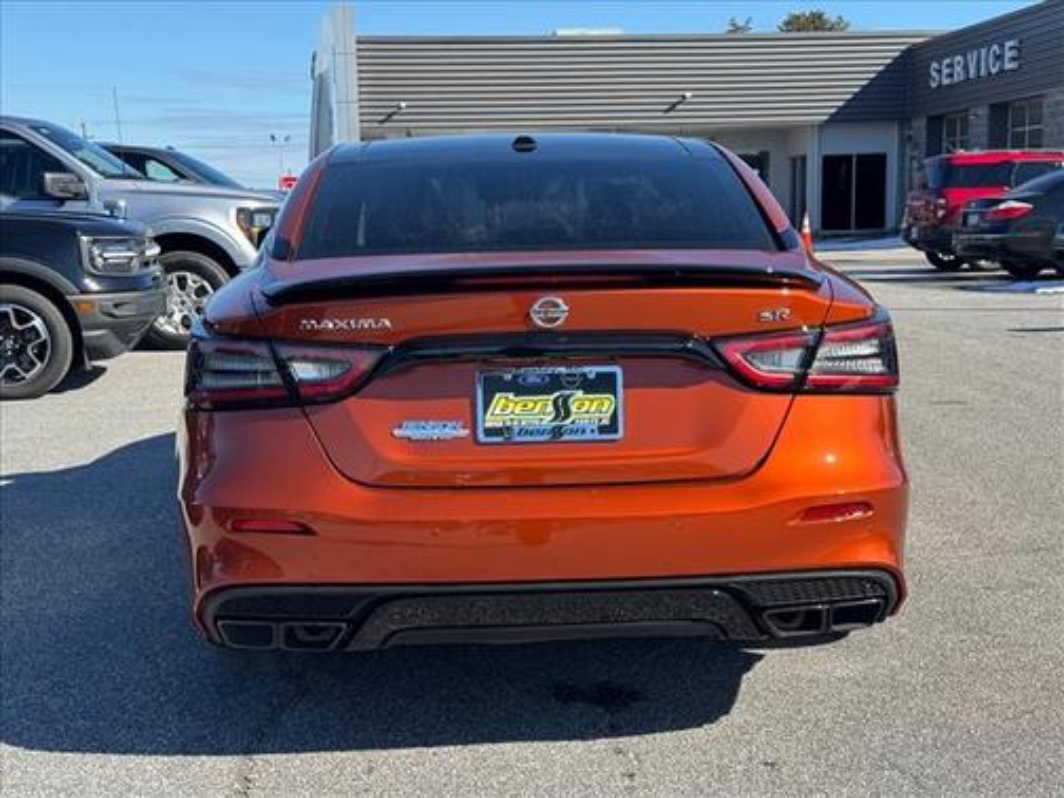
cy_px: 399
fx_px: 1475
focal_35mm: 48
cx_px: 532
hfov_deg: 39.7
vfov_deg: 30.3
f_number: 1.78
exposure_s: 1/2252
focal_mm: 6.76
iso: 64
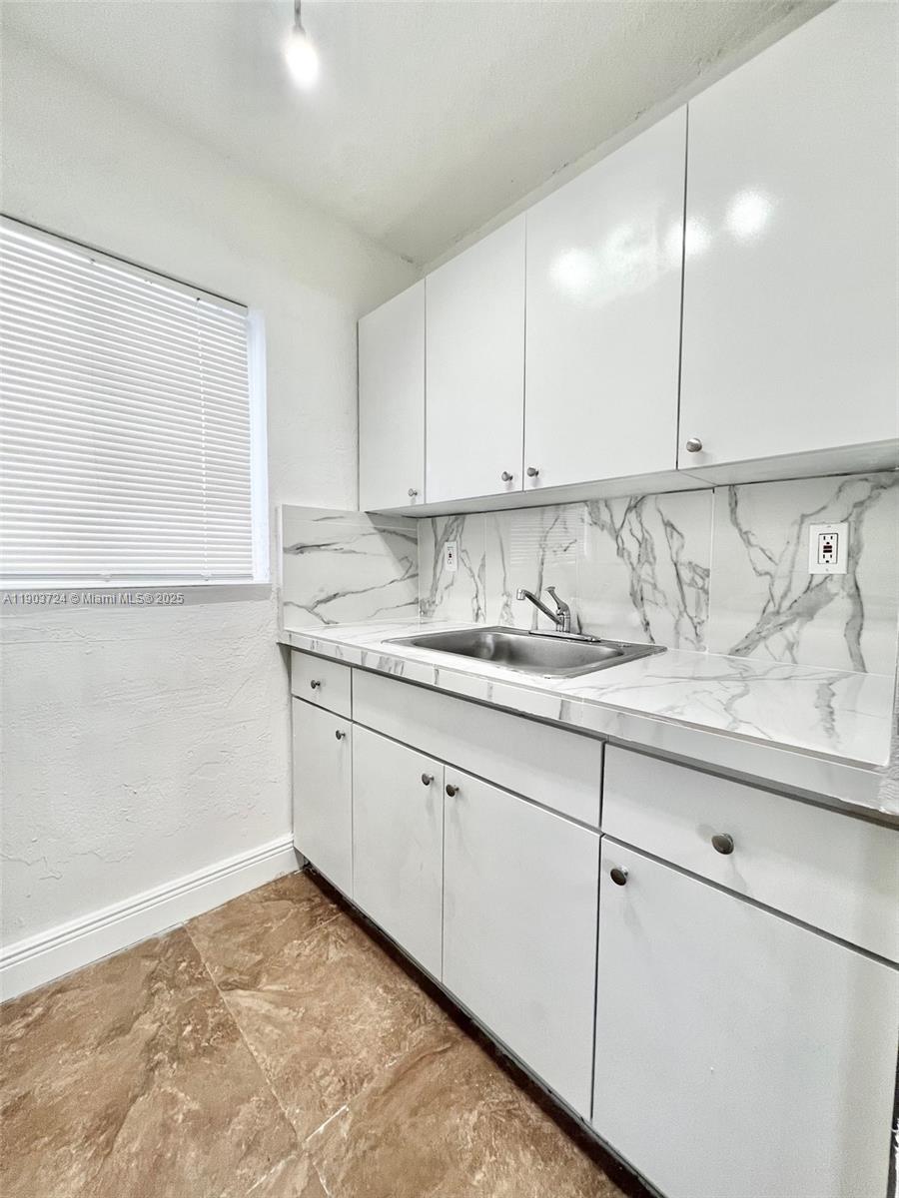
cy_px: 599
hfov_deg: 89.9
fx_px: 450
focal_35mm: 13
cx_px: 450
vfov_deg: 106.2
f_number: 1.8
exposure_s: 1/120
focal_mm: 1.57
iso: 100
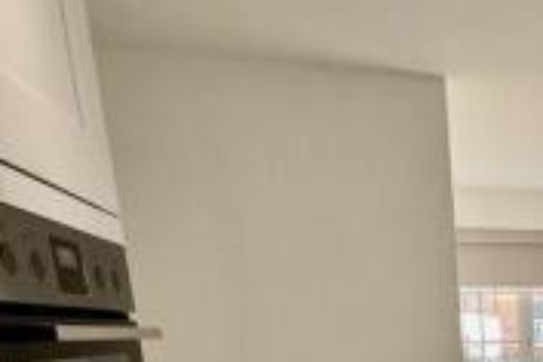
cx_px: 618
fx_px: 724
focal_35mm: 48
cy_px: 511
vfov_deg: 23.6
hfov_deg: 34.6
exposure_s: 1/99
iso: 64
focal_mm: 2.22
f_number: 2.2
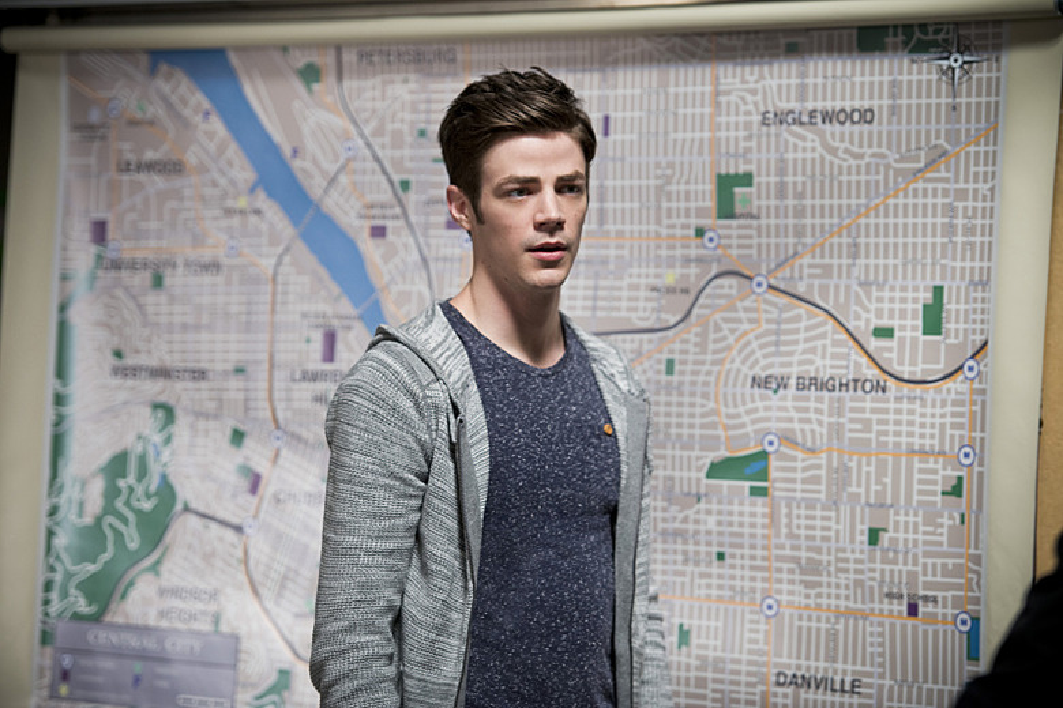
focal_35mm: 125
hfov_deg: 16.4
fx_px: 3691
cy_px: 354
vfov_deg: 11.0
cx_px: 532
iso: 1250
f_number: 2.8
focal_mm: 125
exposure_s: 1/125
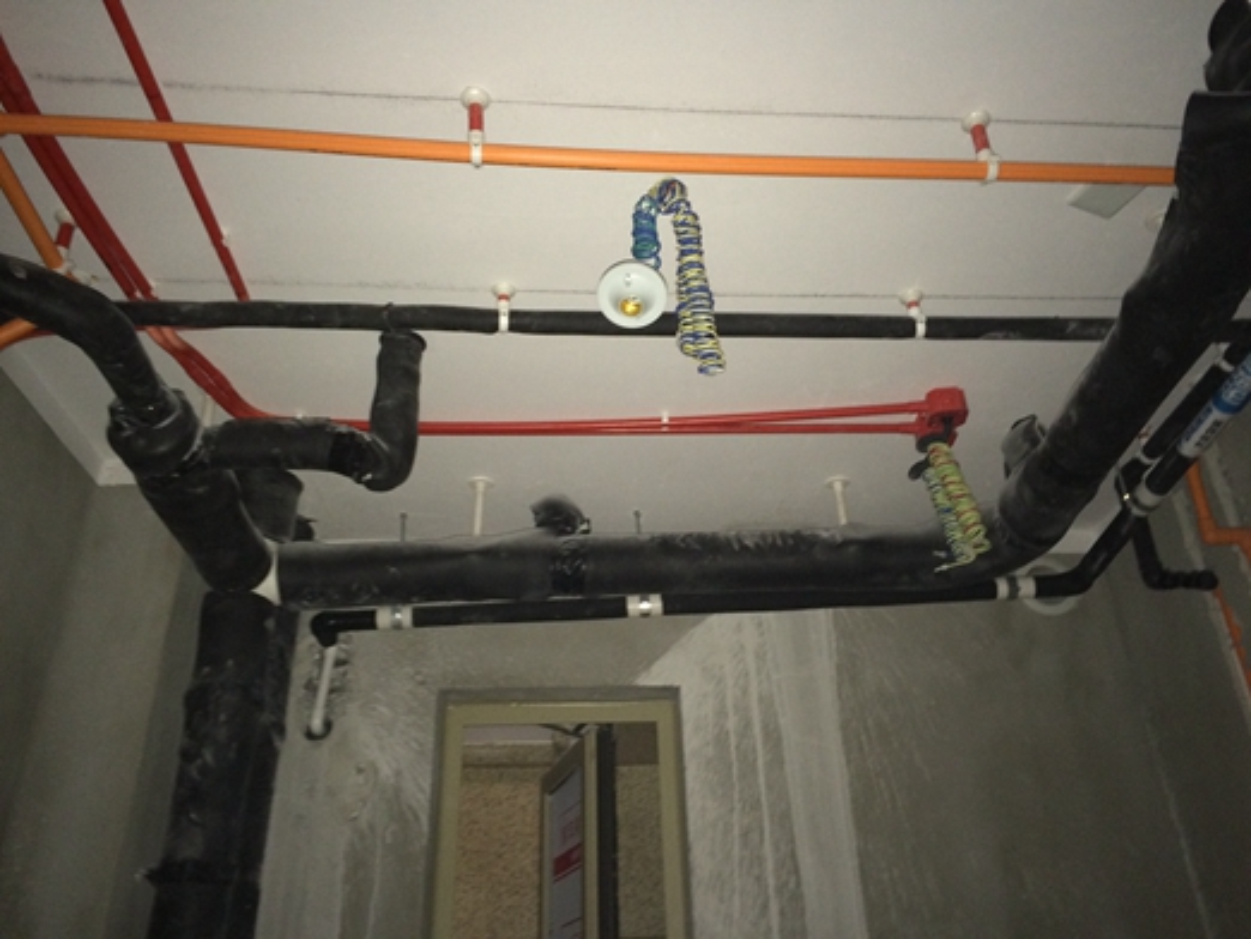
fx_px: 1049
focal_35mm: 29
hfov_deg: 61.6
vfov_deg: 48.3
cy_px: 470
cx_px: 626
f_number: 2.2
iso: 250
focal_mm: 4.15
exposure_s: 1/16
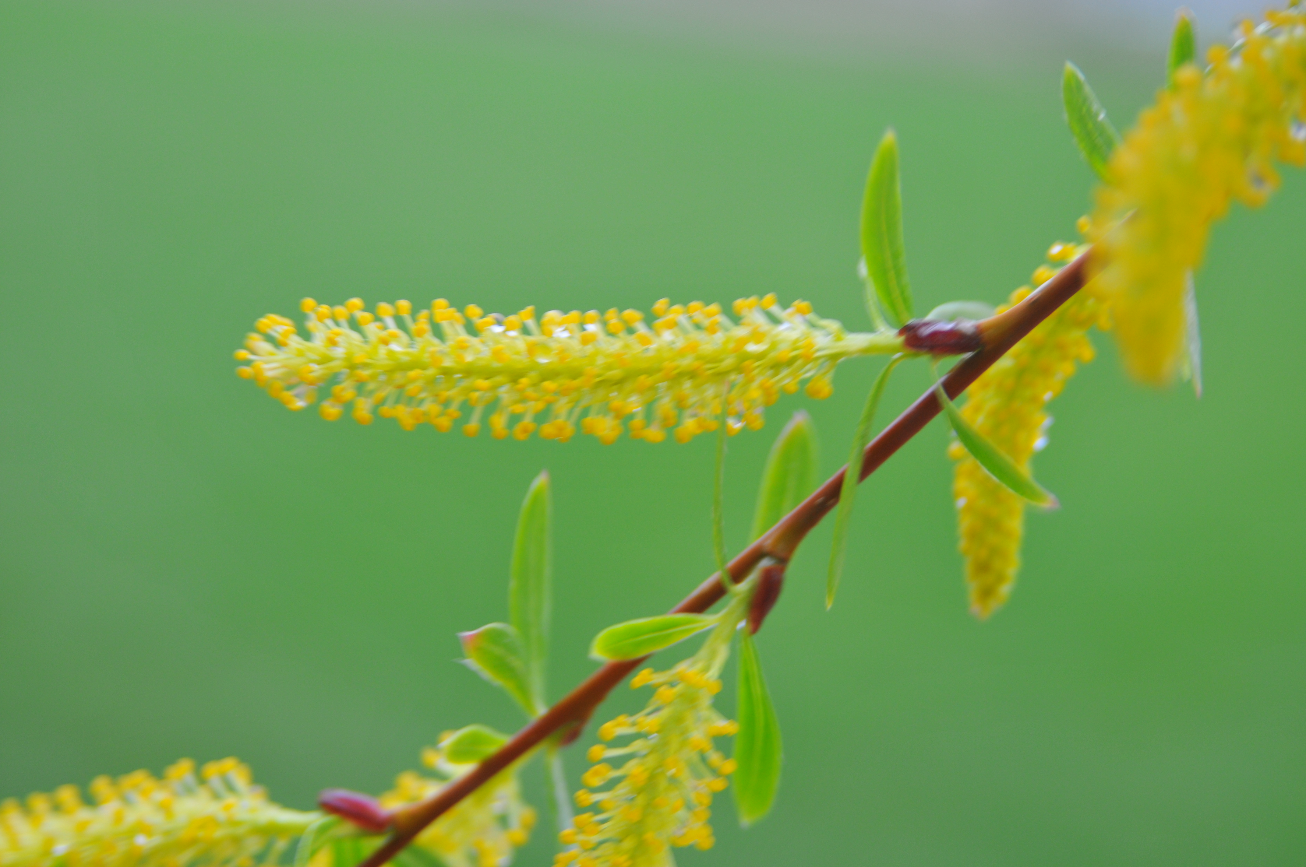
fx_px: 4892
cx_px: 653
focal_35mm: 135
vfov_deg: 10.1
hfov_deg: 15.2
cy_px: 434
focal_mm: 90
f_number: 4.5
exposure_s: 1/60
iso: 200
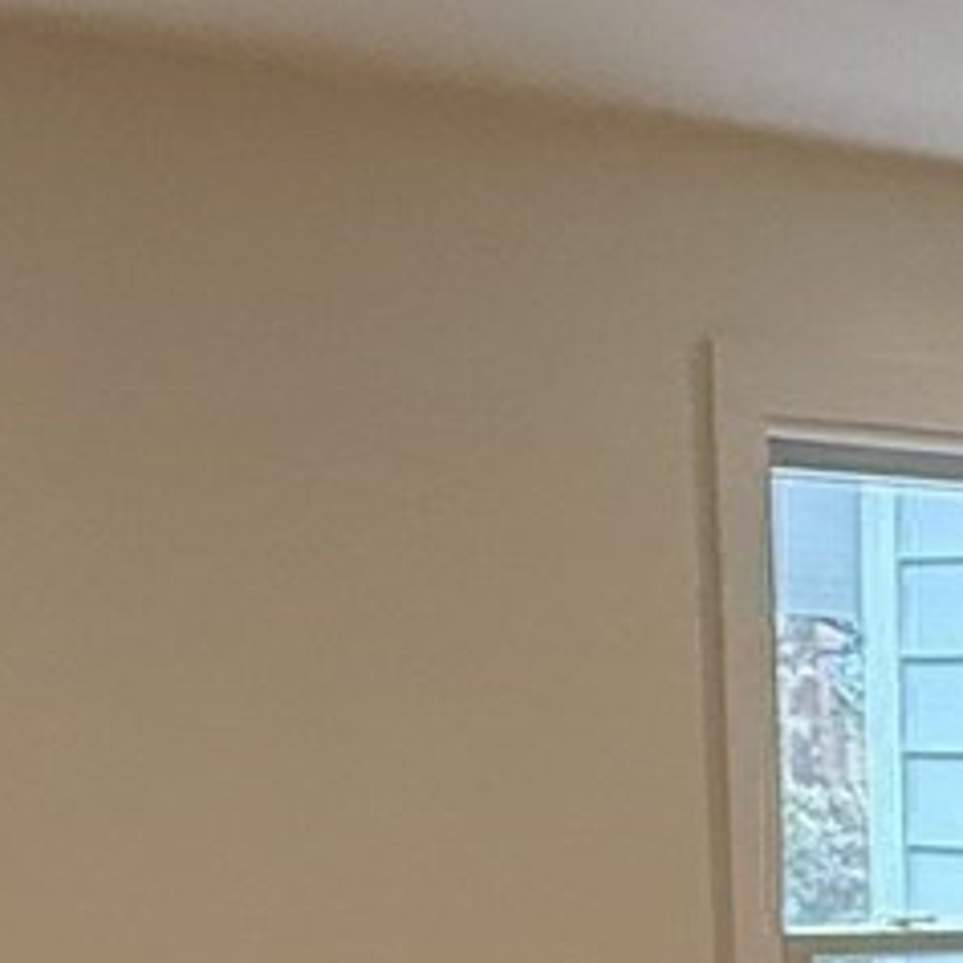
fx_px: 3368
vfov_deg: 13.8
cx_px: 1117
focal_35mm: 107
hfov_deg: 15.7
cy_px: 1918
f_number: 2.2
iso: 100
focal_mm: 2.22
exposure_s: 1/120
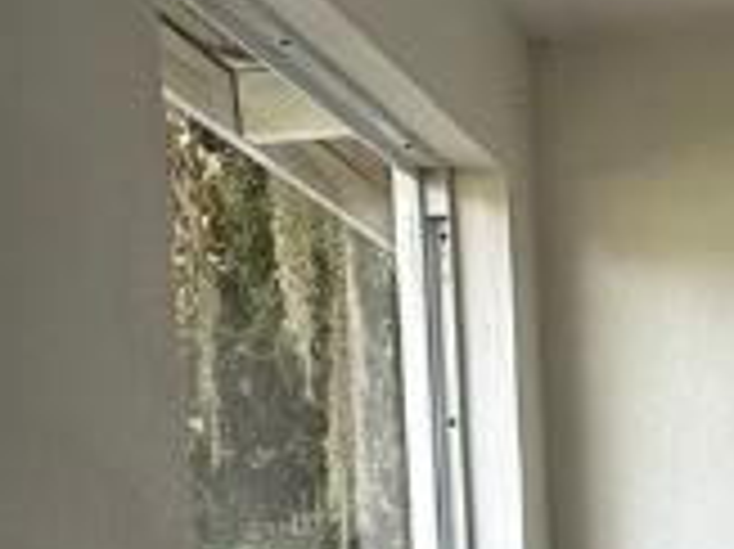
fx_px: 1865
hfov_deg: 19.4
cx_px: 1103
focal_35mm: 88
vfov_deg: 15.1
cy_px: 900
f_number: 2.2
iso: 50
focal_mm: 2.22
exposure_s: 1/99
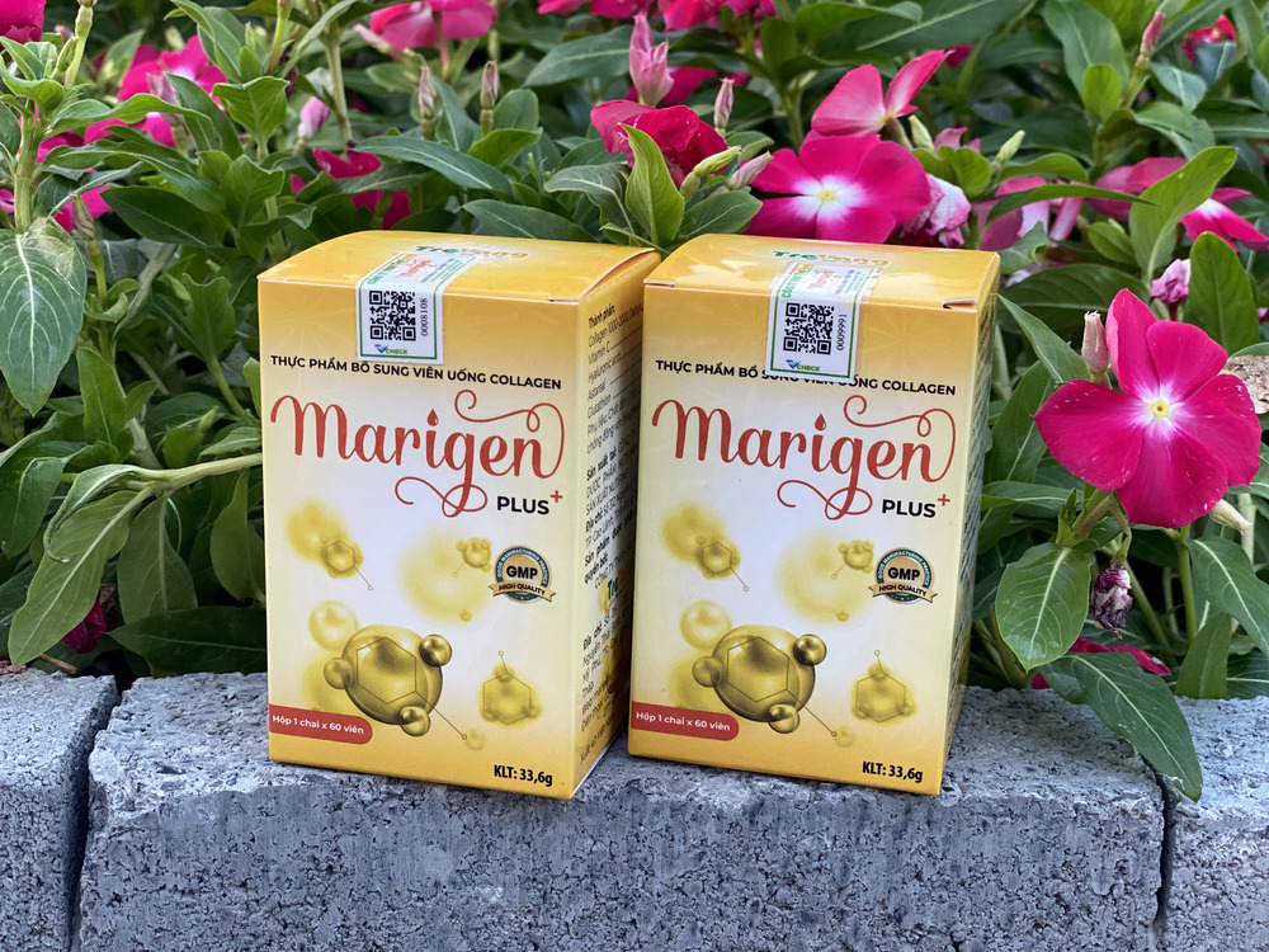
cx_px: 634
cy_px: 476
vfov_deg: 28.0
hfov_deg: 36.8
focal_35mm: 52
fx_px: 1906
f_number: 2
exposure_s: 1/122
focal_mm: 6
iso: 64
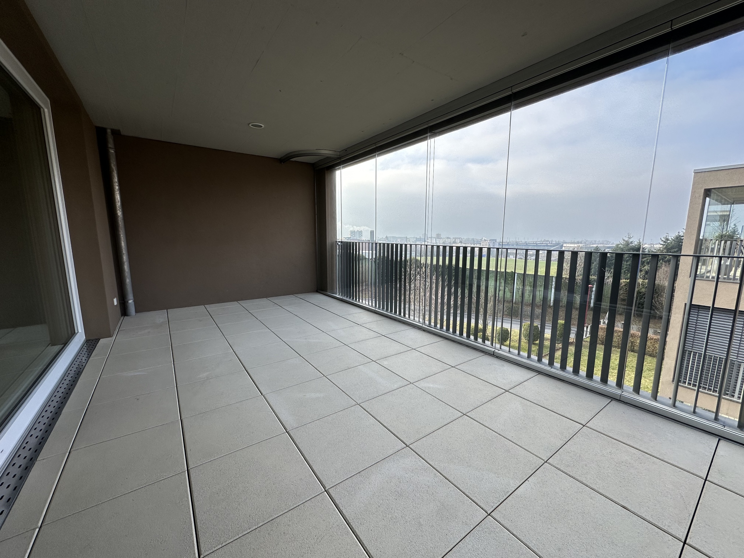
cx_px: 372
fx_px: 301
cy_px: 279
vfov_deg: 85.7
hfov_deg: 102.1
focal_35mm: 14
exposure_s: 1/458
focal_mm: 2.22
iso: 40
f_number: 2.2
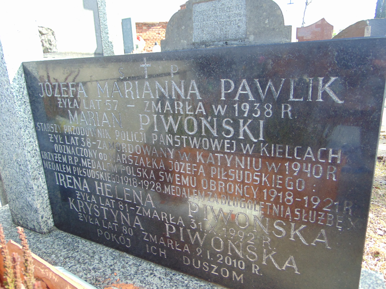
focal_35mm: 25
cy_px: 144
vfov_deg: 54.9
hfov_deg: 69.4
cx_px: 193
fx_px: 279
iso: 80
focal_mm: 4.5
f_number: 3
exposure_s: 1/125
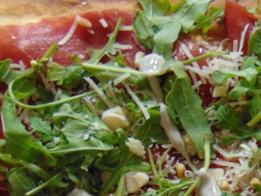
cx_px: 318
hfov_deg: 20.1
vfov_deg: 15.7
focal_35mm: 91
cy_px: 226
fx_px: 686
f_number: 3
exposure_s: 1/13
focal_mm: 4.5
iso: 400
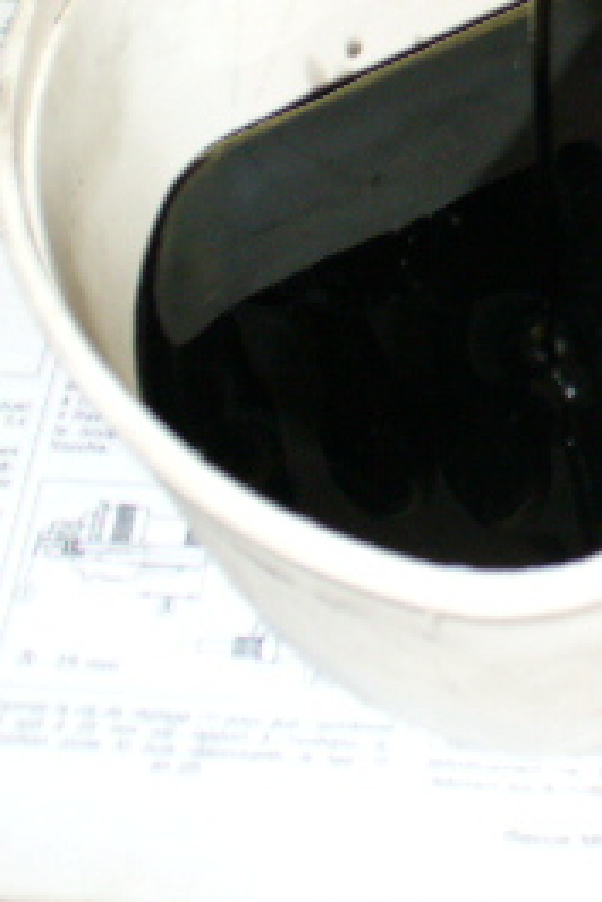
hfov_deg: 14.1
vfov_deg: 21.5
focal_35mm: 93
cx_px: 803
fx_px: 2330
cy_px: 109
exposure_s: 1/30
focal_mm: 6.1
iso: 100
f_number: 2.8
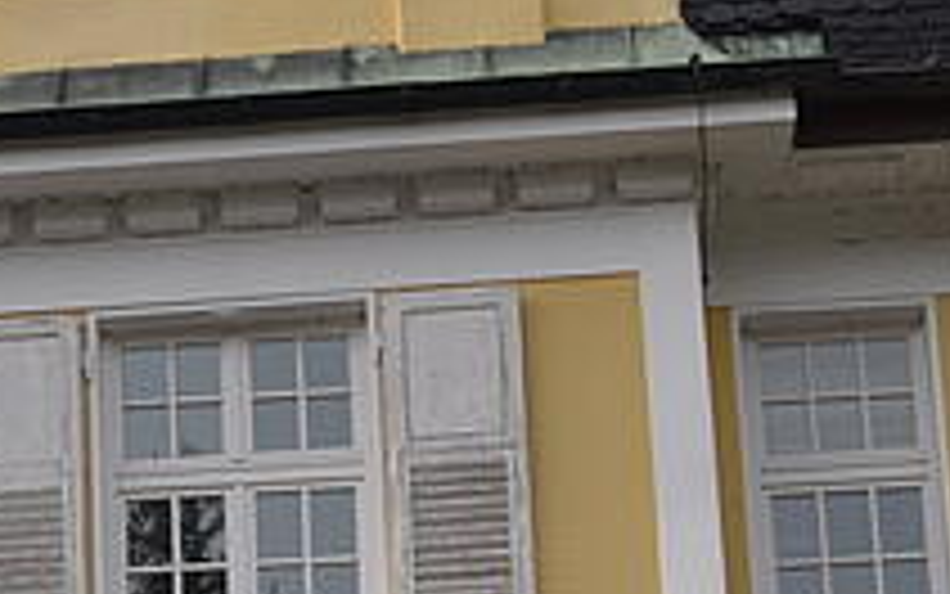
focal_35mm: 163
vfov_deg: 8.0
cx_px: 61
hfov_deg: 12.7
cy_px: 479
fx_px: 4221
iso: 100
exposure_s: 1/250
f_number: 5.6
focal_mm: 24
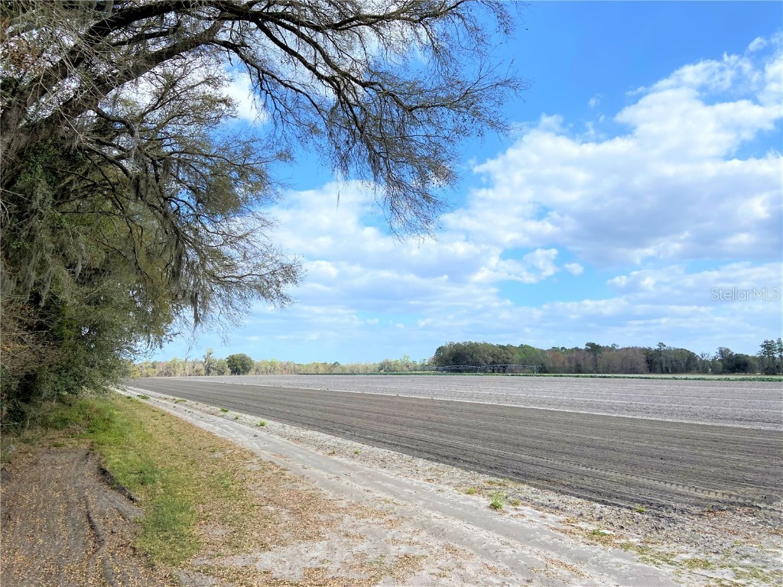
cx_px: 392
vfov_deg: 53.1
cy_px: 294
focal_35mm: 26
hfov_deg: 67.3
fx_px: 588
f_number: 1.8
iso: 32
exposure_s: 1/3497
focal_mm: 4.25
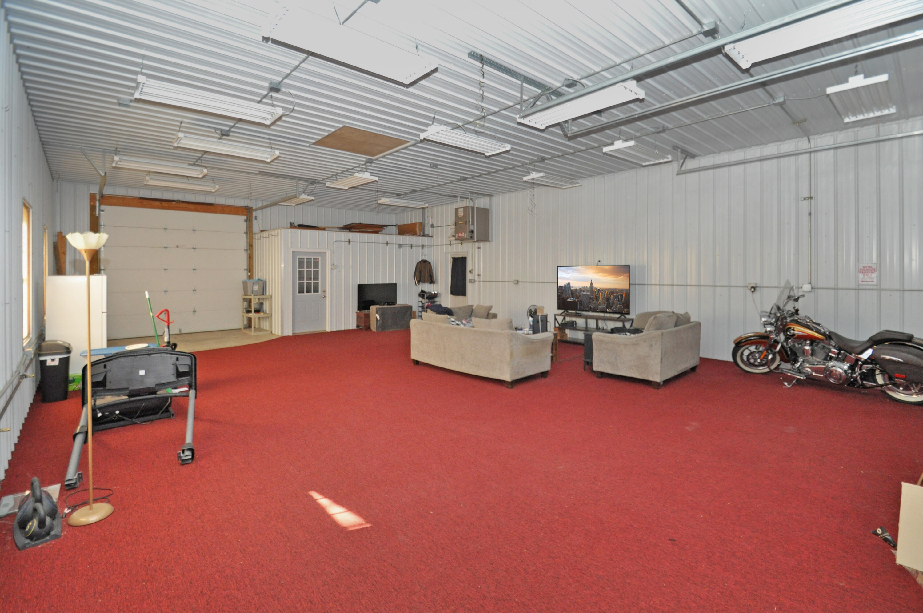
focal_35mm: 15
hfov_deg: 100.5
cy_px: 306
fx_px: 384
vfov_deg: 77.2
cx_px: 462
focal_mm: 10
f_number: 4
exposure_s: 1/60
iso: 800
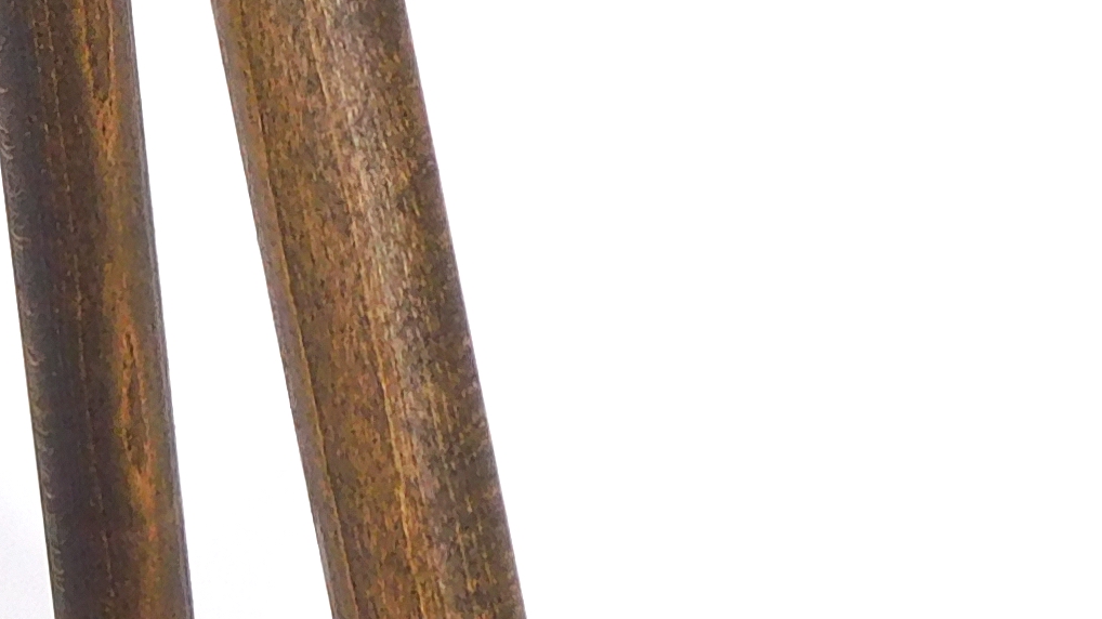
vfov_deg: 8.1
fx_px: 4324
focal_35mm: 148
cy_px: -84
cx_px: -132
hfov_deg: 14.2
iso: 125
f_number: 3.2
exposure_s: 1/125
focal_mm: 5.3
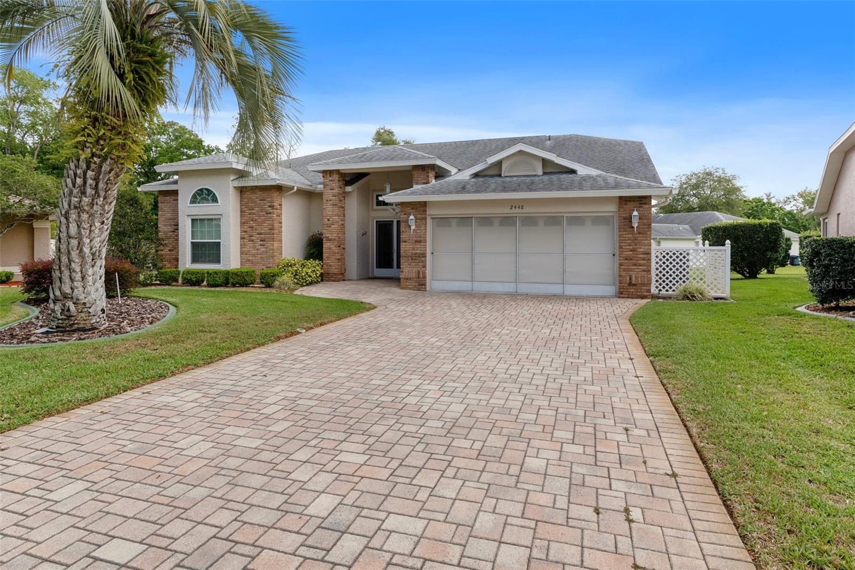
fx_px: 463
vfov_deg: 63.2
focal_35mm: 20
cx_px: 428
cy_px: 285
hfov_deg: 85.4
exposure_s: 1/500
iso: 250
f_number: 8
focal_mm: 13
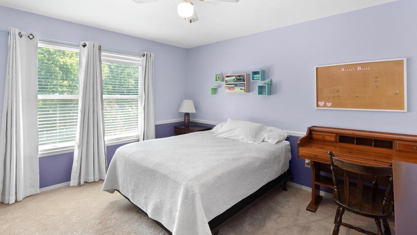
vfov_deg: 63.5
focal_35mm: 17
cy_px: 97
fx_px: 188
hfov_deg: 95.9
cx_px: 207
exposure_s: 1/4
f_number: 8
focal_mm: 8
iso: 400
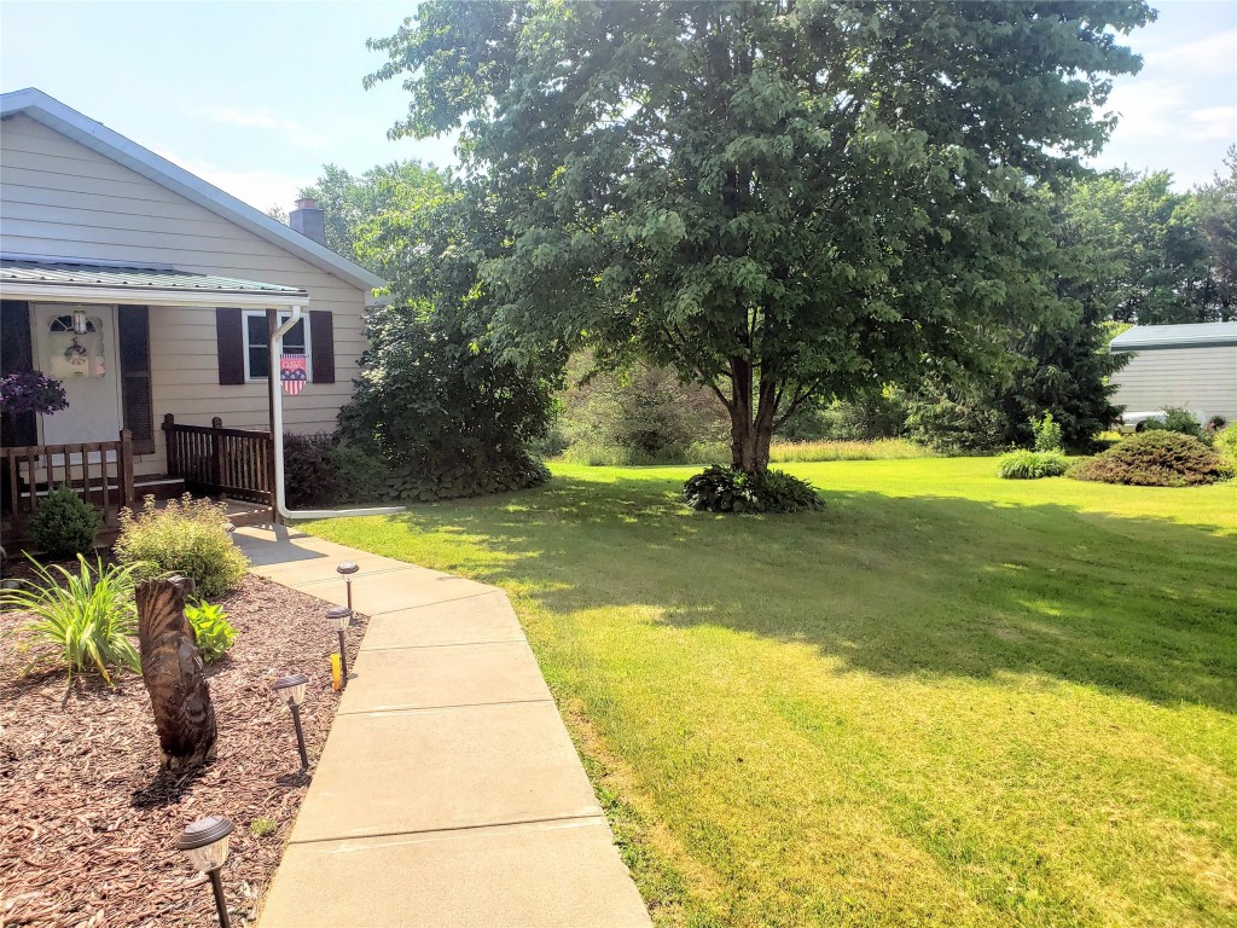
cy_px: 464
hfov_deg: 67.3
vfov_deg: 53.1
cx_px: 618
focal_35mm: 26
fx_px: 929
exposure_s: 1/1623
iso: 50
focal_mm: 4.3
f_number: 2.4
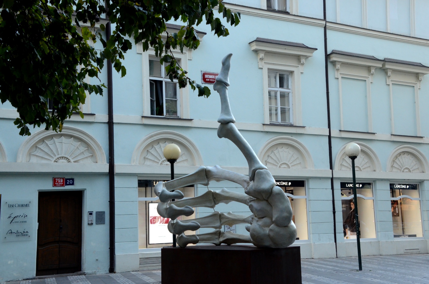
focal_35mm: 52
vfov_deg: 25.6
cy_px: 142
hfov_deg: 37.9
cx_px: 214
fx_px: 624
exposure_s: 1/320
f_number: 5.6
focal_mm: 35
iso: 1600
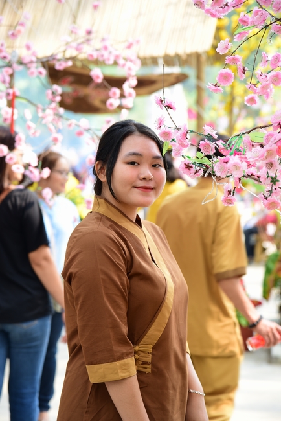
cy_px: 210
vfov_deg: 17.1
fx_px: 1403
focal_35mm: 120
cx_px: 140
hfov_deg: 11.4
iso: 125
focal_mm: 120
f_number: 5
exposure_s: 1/60
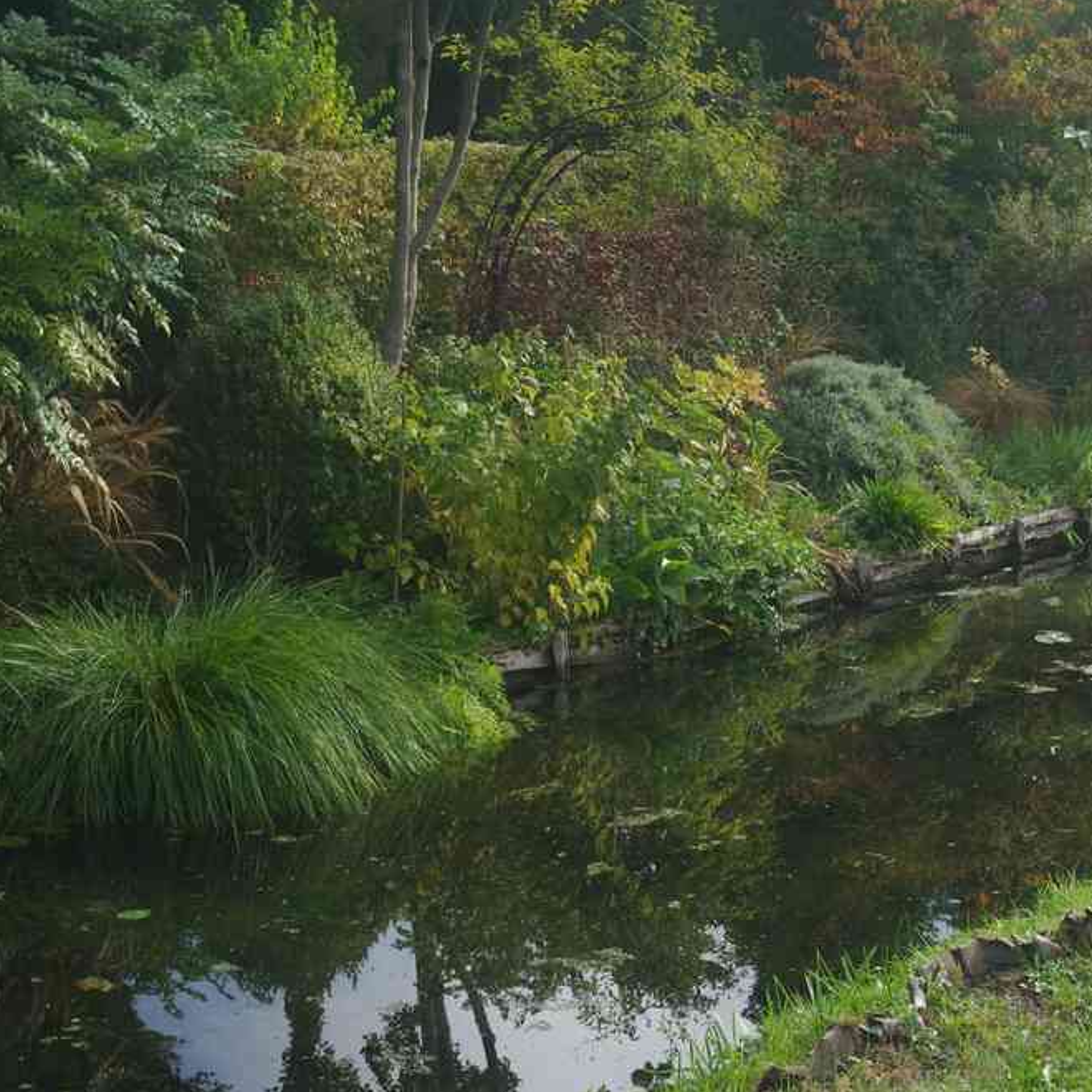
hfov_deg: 26.9
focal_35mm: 64
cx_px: 686
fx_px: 2271
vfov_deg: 27.0
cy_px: 544
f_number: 10
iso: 200
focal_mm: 33
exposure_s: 1/60
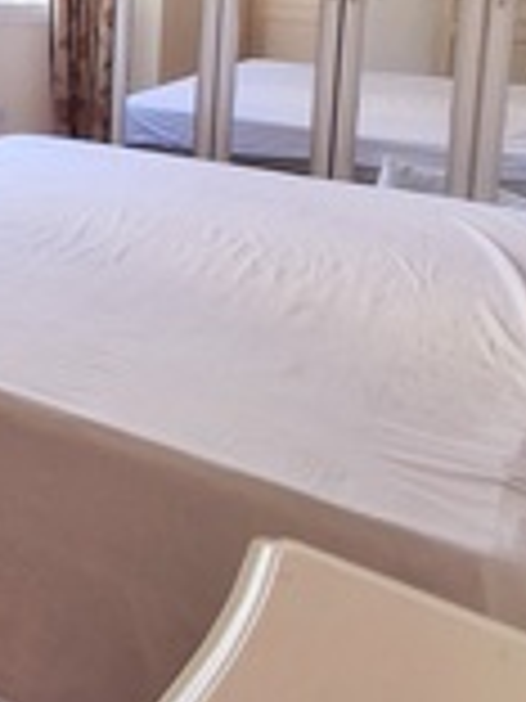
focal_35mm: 47
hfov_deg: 27.8
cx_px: -70
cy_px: 47
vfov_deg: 37.3
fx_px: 952
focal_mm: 1.64
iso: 40
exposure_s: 1/50
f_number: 2.2
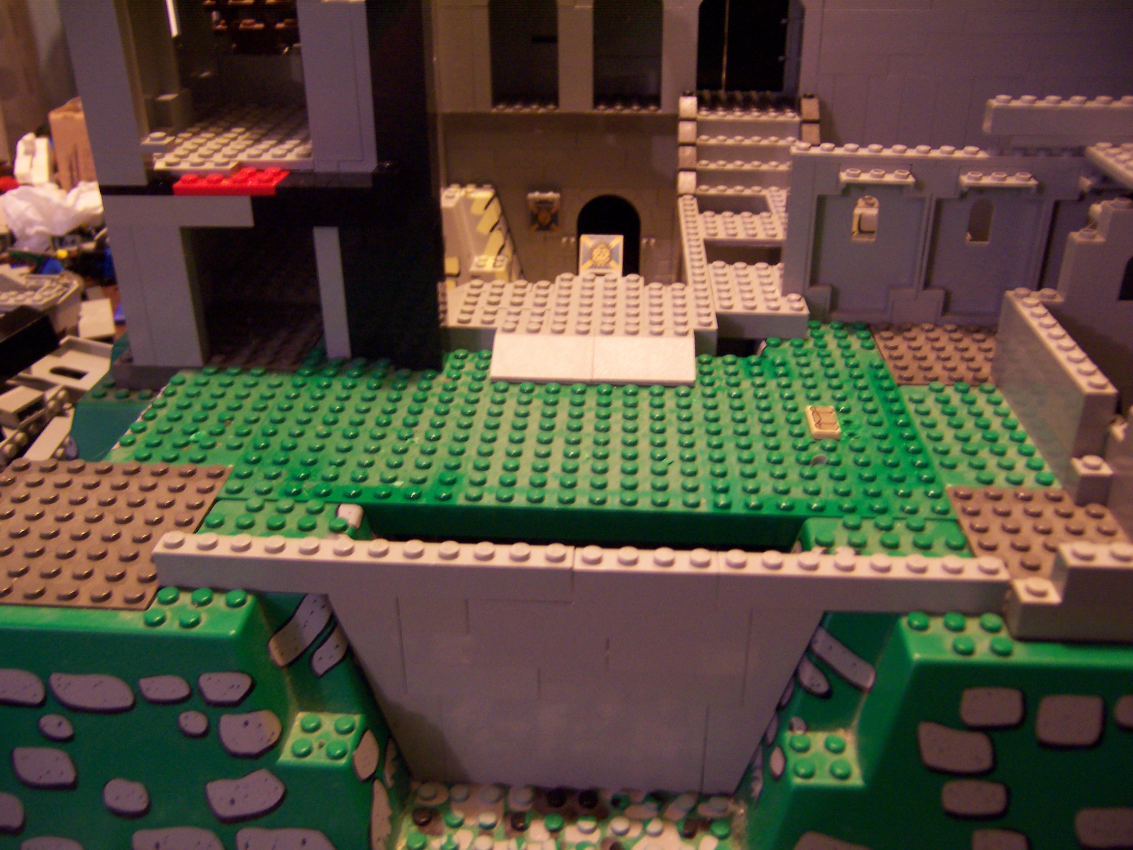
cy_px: 425
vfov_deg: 42.9
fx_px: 1080
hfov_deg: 55.4
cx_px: 566
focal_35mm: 33
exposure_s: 1/8
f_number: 2.8
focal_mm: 5.5
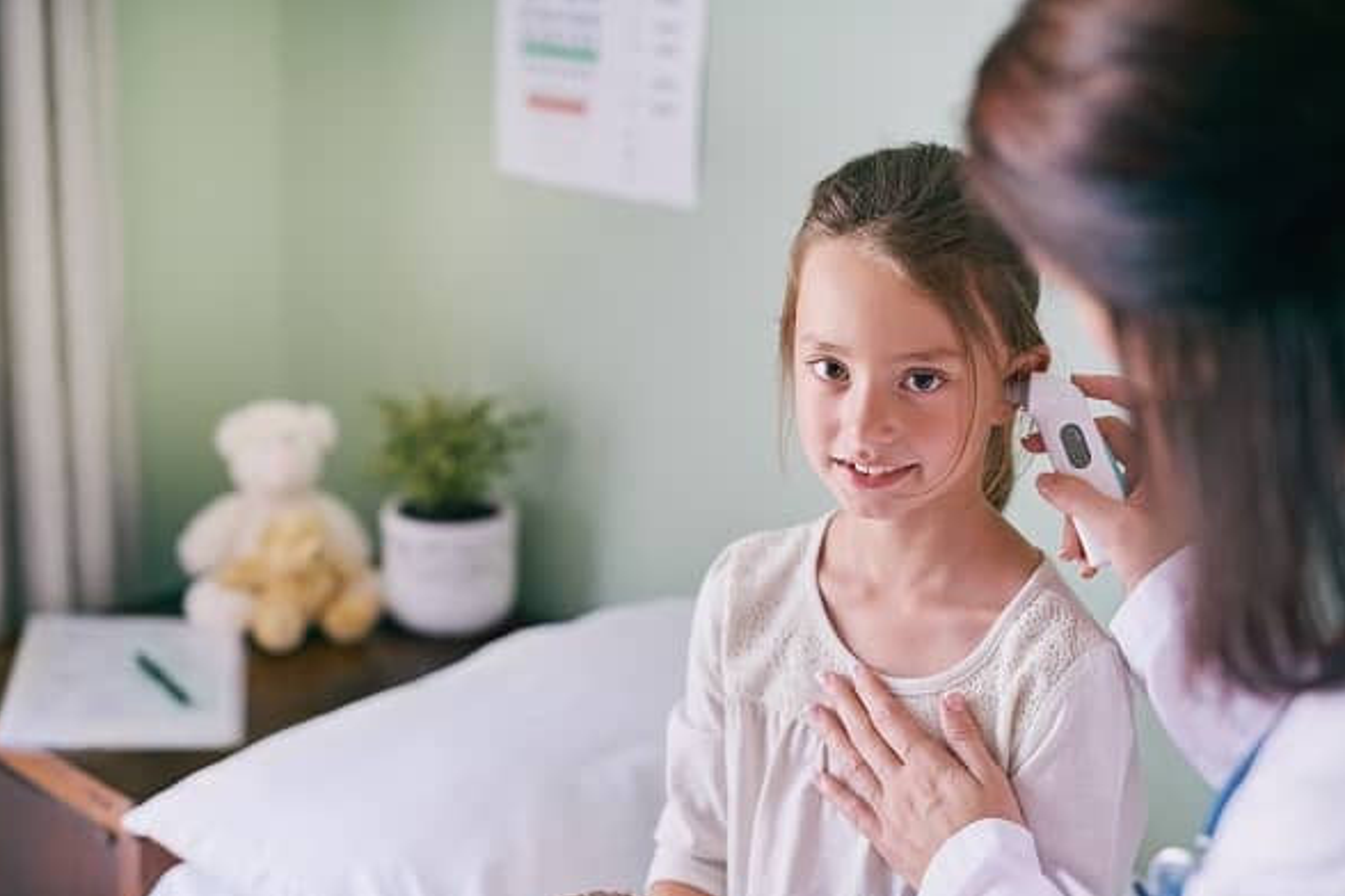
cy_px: 455
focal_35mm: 51
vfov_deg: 26.5
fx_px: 1905
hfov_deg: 38.9
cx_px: 663
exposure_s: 1/200
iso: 400
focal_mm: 50
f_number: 2
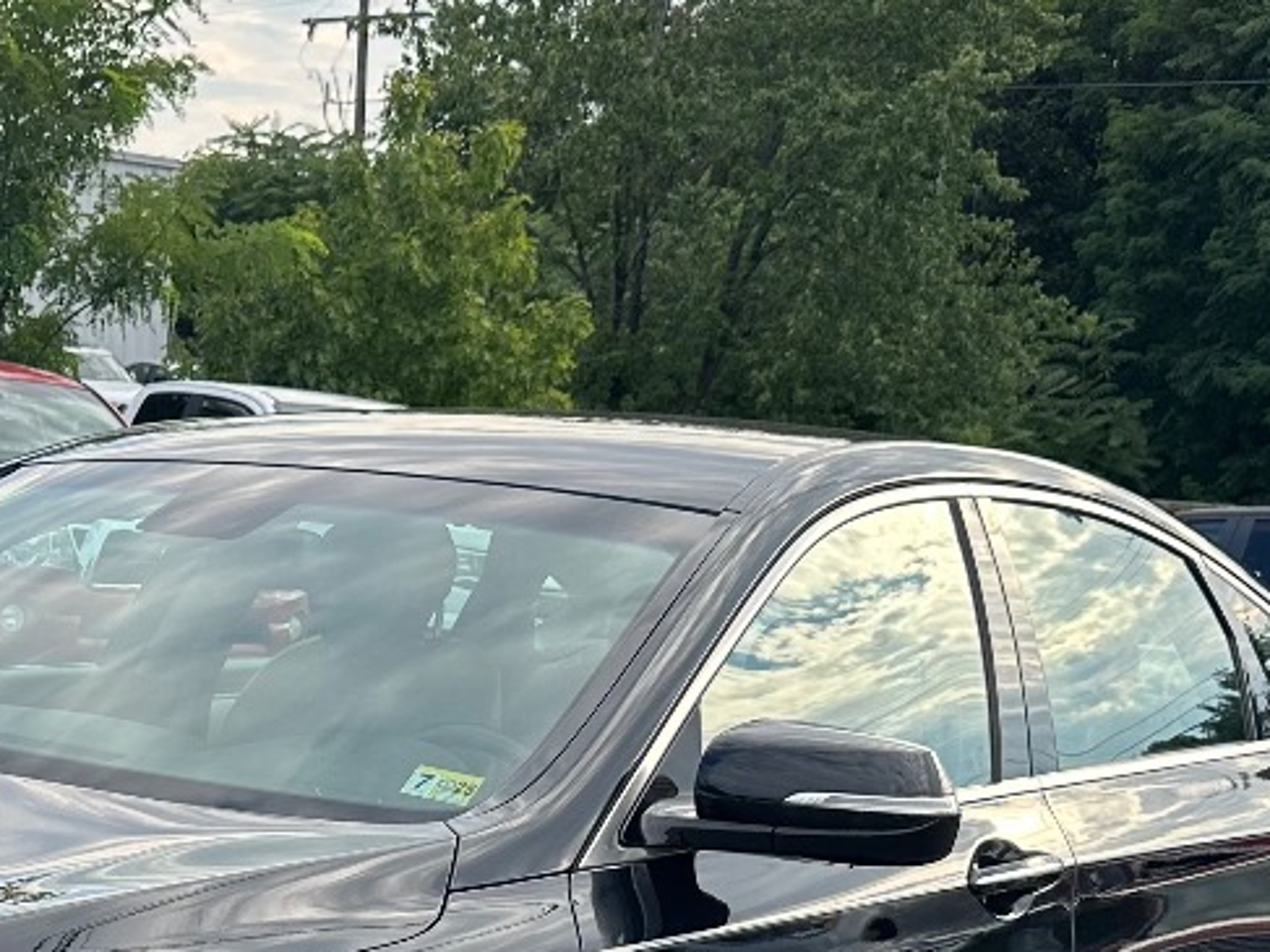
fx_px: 2604
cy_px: 1098
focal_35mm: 71
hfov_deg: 26.5
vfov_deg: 19.6
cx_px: 128
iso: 80
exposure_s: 1/971
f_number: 1.78
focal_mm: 6.86
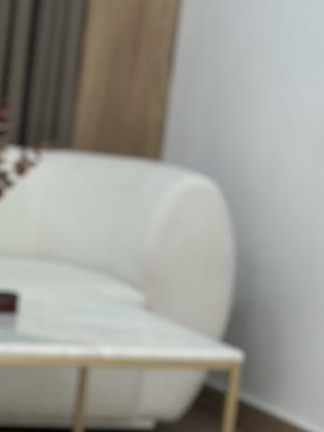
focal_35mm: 183
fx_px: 2284
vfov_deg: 10.3
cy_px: 714
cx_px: -219
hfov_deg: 7.9
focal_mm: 6.86
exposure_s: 1/209
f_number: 1.78
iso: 80
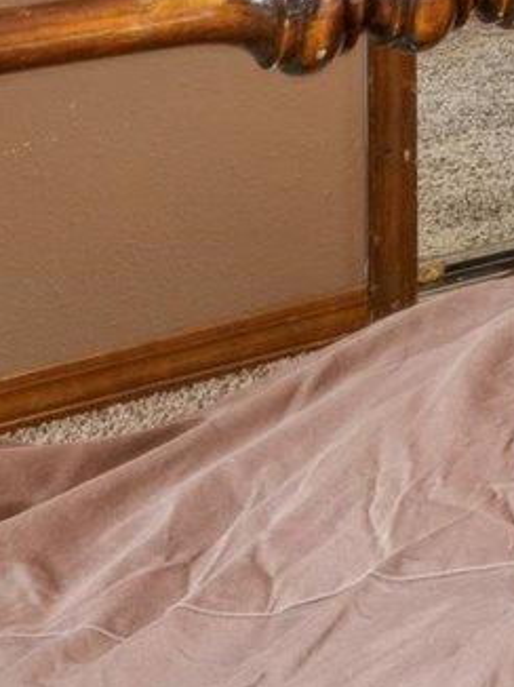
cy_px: -820
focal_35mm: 141
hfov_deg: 9.2
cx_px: 1312
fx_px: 2804
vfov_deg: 12.0
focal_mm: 15.6
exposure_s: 1/4
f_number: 13
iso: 400
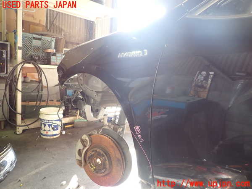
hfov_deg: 69.4
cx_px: 126
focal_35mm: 25
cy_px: 94
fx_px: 182
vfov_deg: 54.9
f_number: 2
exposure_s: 1/50
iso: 200
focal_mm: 4.5
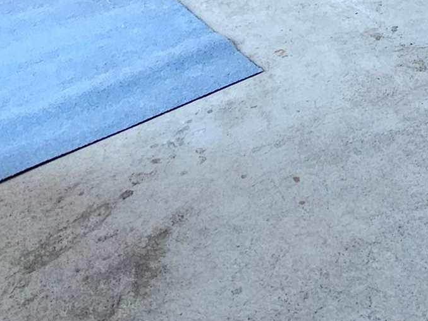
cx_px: 546
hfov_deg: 27.6
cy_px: -288
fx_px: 730
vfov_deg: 18.3
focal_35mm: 59
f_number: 2.2
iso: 400
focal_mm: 2.2
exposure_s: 1/30
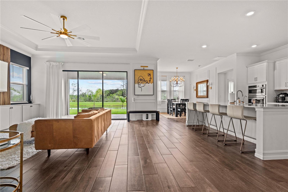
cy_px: 96
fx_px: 128
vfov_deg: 73.7
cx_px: 144
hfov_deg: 96.7
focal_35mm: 16
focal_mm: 16
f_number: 8
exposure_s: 1/8
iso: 250
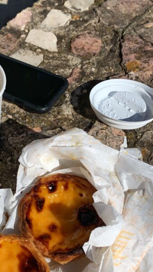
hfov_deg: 24.5
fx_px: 346
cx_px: 29
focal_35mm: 48
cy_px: 167
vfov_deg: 42.6
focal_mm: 4.25
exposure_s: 1/5128
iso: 25
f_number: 1.8
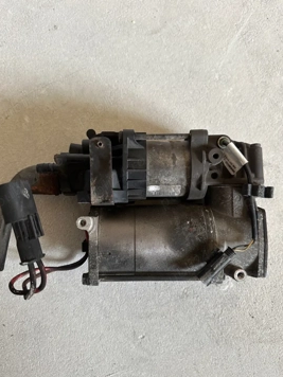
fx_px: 294
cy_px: 195
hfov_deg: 51.3
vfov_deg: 65.3
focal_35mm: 27
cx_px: 132
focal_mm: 6.86
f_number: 1.78
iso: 250
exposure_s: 1/66
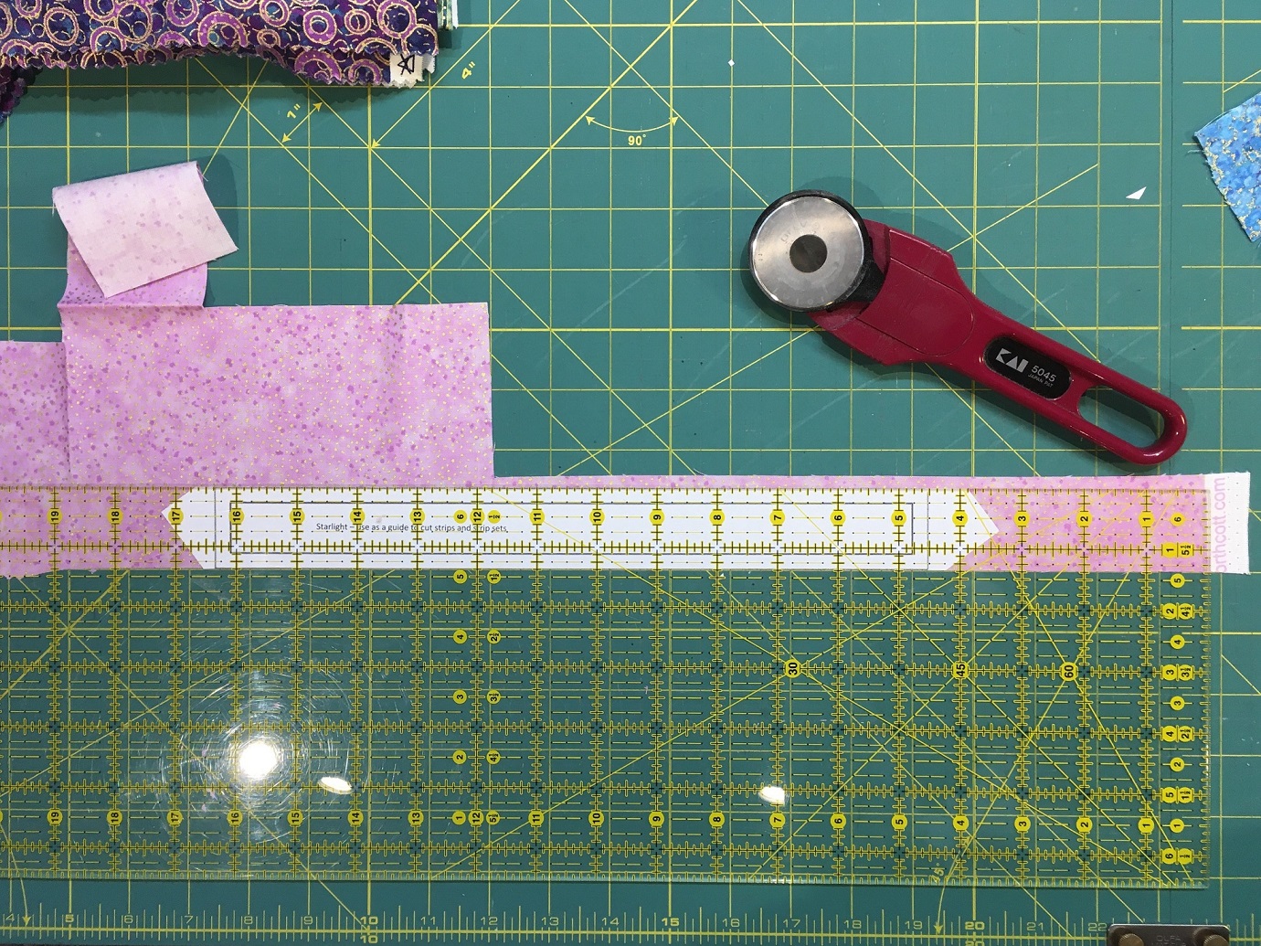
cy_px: 473
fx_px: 1056
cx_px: 630
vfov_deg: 48.2
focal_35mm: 29
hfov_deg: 61.7
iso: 25
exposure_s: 1/30
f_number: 2.2
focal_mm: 4.15
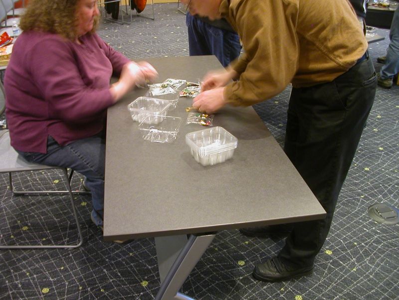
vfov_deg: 38.7
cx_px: 200
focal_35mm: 37
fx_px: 426
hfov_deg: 50.1
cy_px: 150
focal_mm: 5.6
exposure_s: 1/4.1
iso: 109
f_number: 2.7
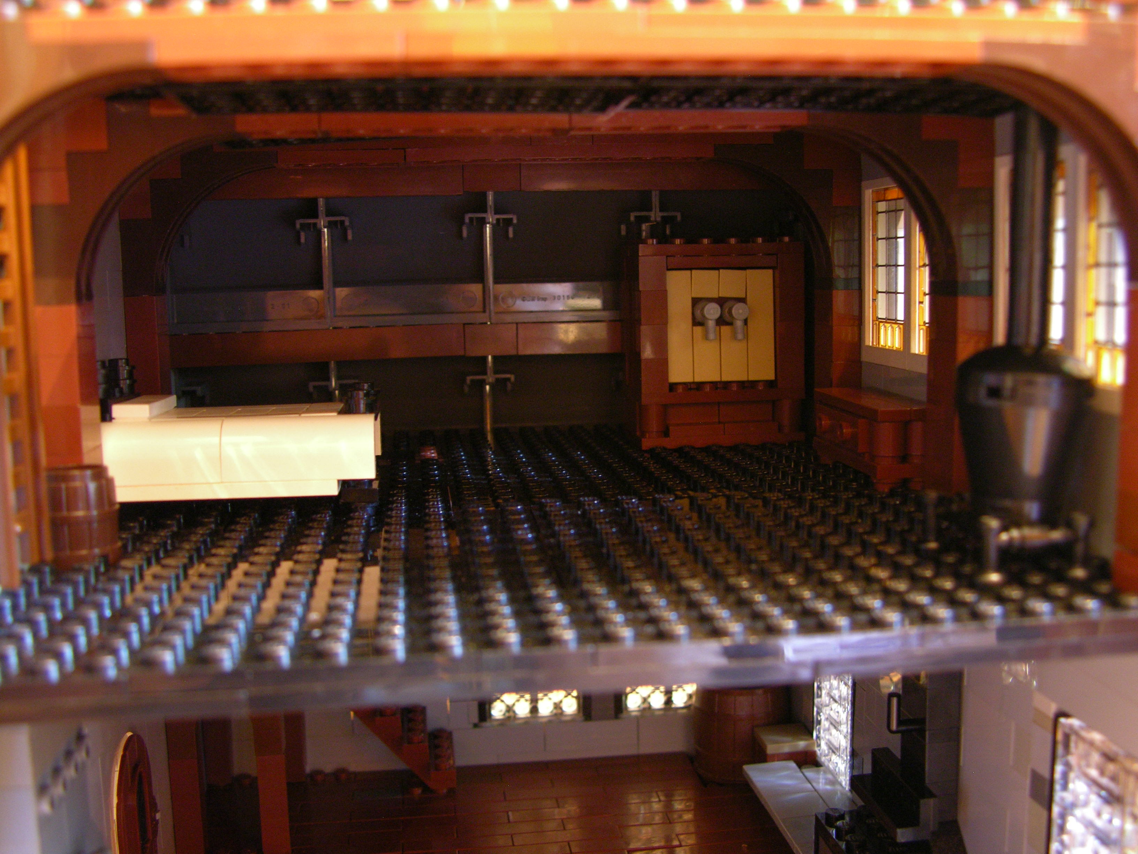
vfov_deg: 36.8
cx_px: 569
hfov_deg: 47.9
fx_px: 1282
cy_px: 427
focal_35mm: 39
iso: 200
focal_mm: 10
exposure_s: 2
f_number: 2.9
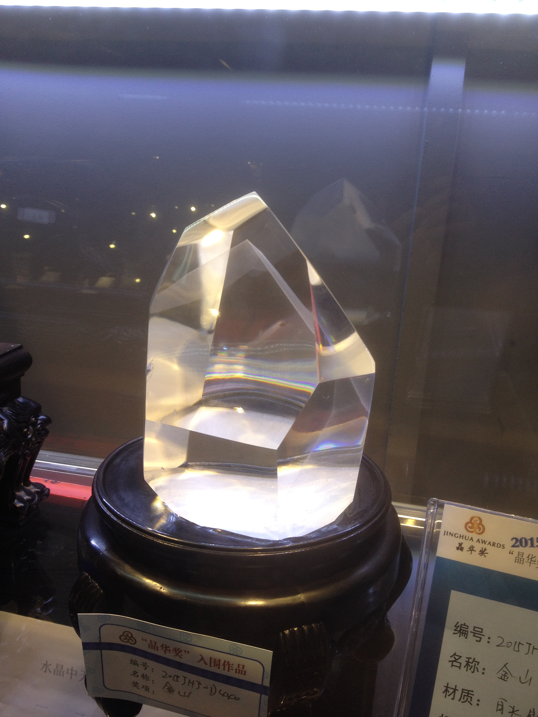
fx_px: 725
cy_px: 358
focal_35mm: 35
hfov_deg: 40.7
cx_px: 269
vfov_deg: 52.6
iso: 50
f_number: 2.4
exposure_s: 1/60
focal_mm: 4.28
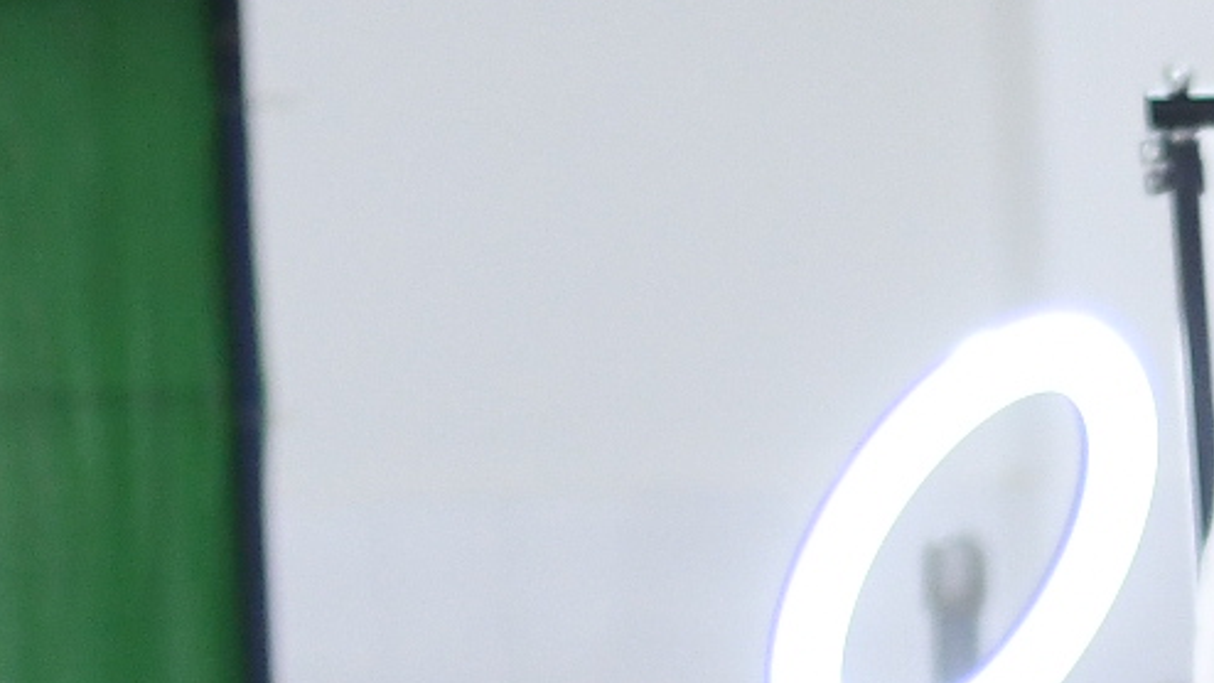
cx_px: 2804
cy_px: 2066
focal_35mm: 443
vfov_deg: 2.7
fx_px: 14262
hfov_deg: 4.8
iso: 1000
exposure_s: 1/200
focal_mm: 50
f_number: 1.8
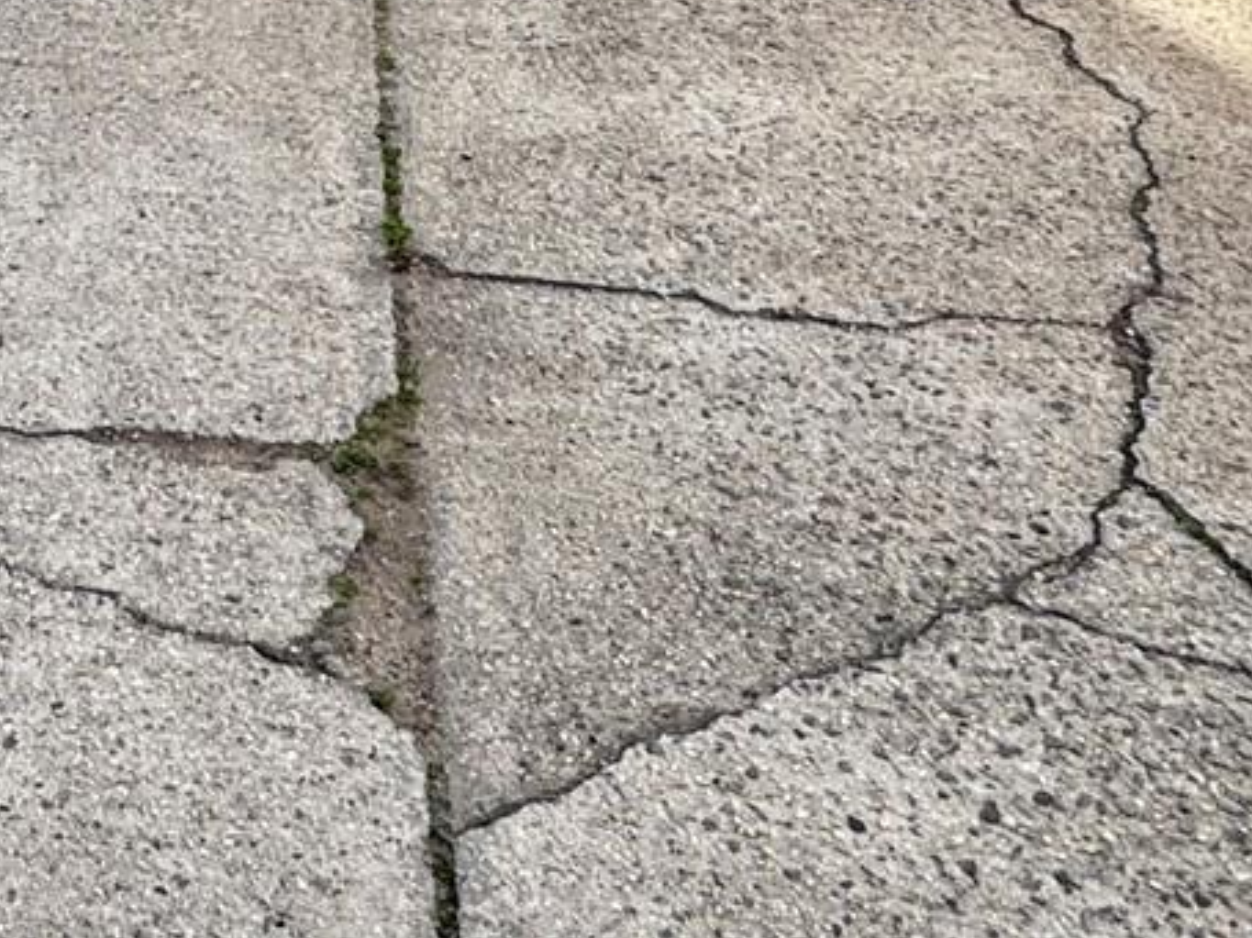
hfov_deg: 27.9
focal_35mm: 63
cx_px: -149
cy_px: -481
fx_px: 2278
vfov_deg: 20.0
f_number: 2.2
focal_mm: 2.22
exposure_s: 1/657
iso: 40
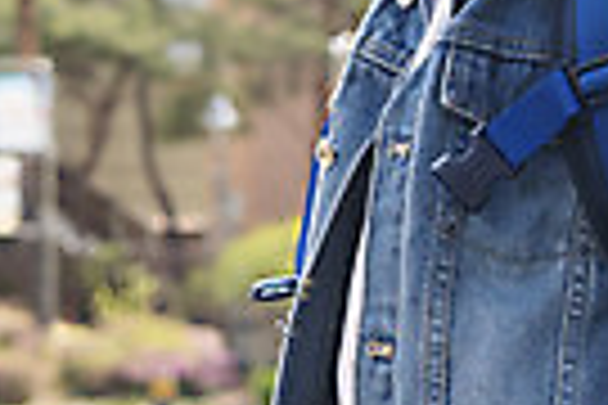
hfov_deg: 14.8
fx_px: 2330
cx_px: 218
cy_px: 0
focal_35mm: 138
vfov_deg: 9.9
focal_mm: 31
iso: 200
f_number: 2.8
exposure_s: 1/640
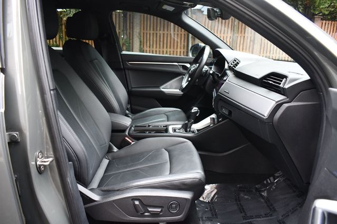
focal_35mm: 27
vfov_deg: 47.9
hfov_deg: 67.4
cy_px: 112
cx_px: 168
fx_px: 253
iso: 1100
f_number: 3.5
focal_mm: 18
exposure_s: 1/125
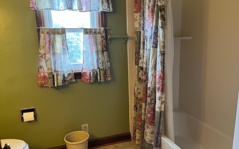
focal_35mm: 28
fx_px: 182
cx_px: 120
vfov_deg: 44.5
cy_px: 77
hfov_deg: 66.5
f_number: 1.6
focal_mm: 5.1
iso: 250
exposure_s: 1/60
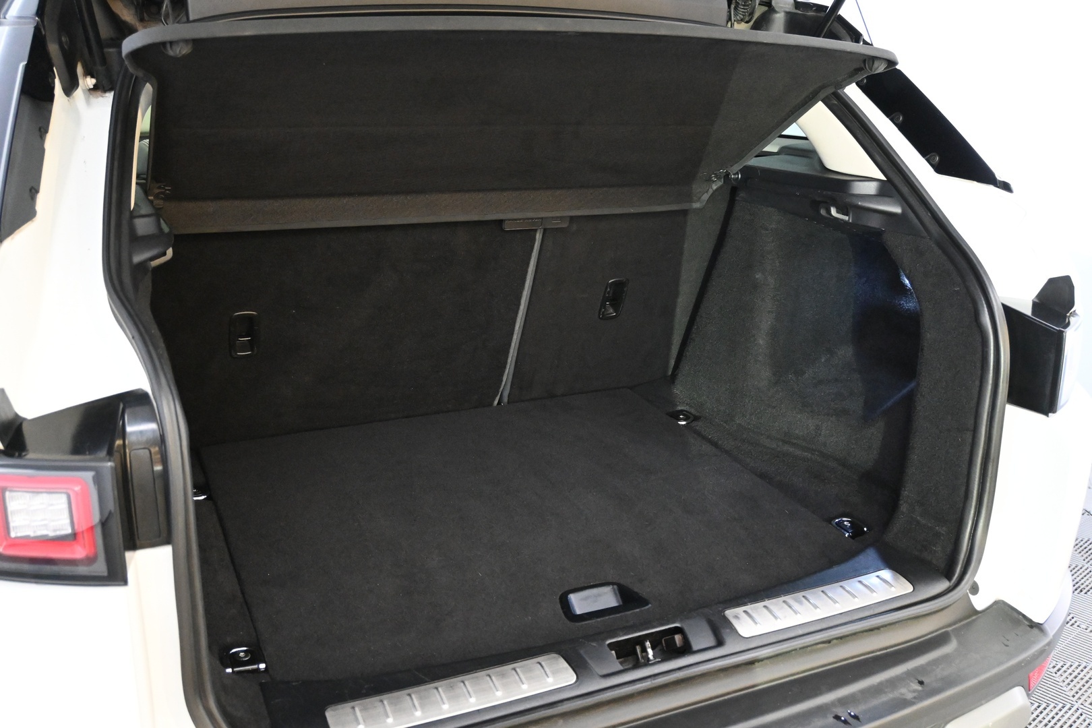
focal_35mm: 33
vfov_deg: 40.0
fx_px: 1001
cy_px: 364
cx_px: 546
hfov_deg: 57.2
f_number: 4
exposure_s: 1/40
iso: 5000
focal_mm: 22
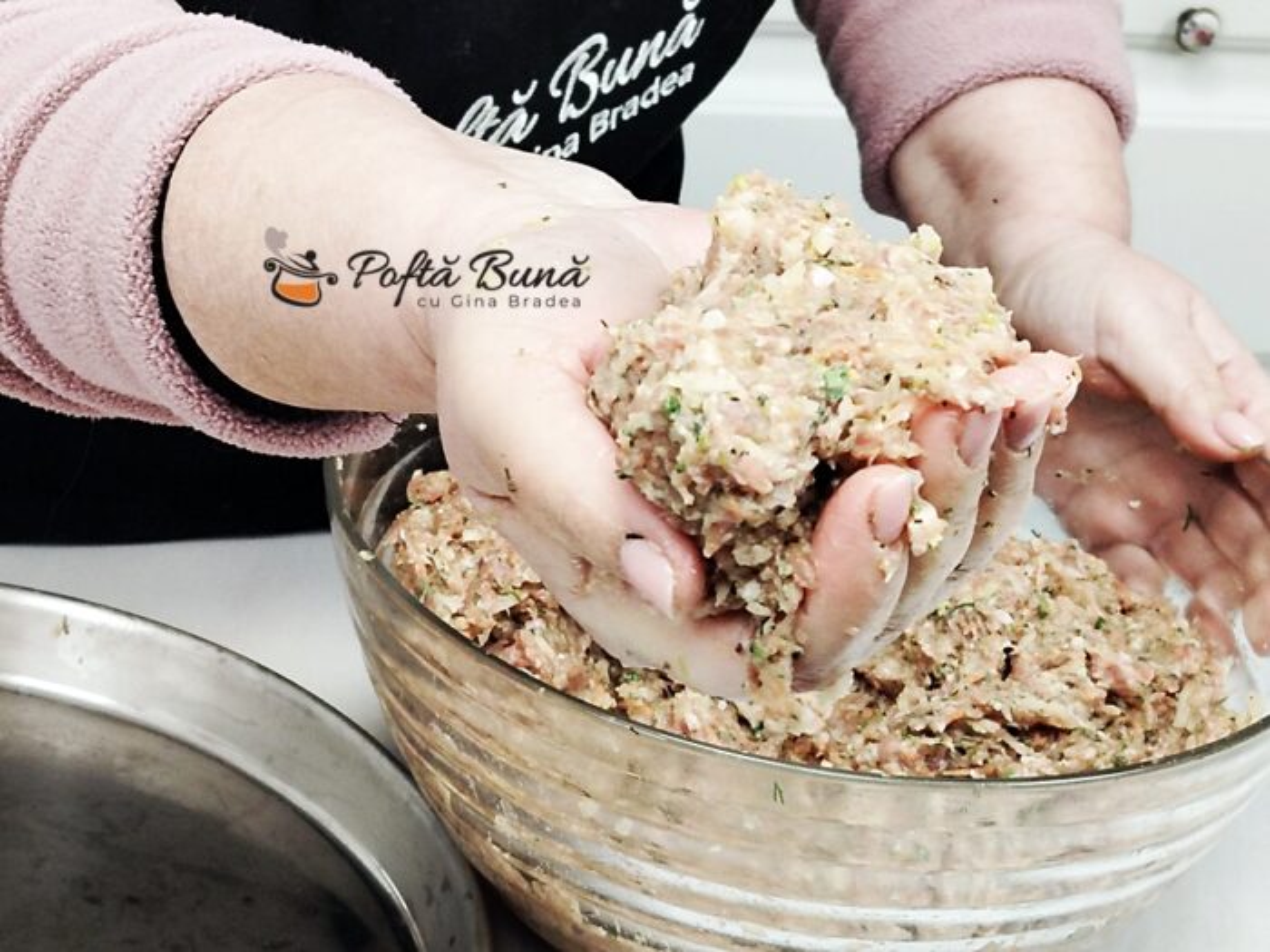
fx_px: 3706
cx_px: 635
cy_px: 476
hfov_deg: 19.4
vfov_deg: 14.6
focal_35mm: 101
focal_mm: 5.25
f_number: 1.75
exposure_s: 1/50
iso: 394
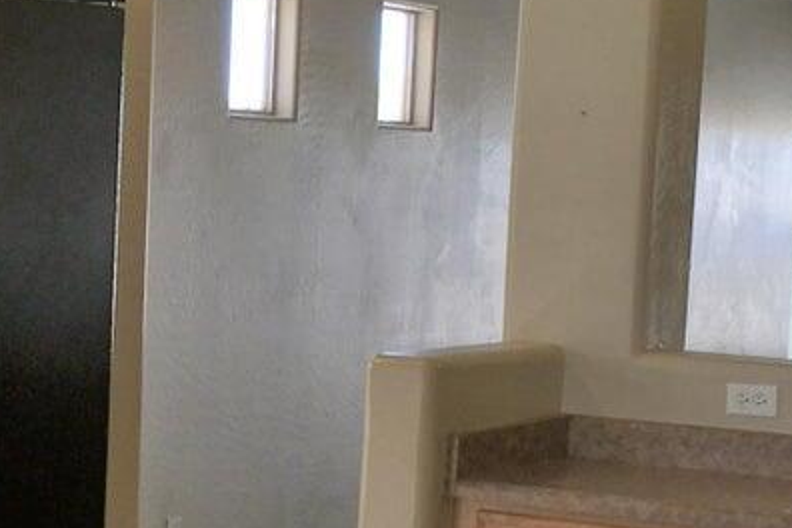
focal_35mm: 104
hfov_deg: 19.3
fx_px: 2288
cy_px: 482
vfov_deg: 13.0
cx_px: 108
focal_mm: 4.15
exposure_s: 1/51
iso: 32
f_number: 2.2
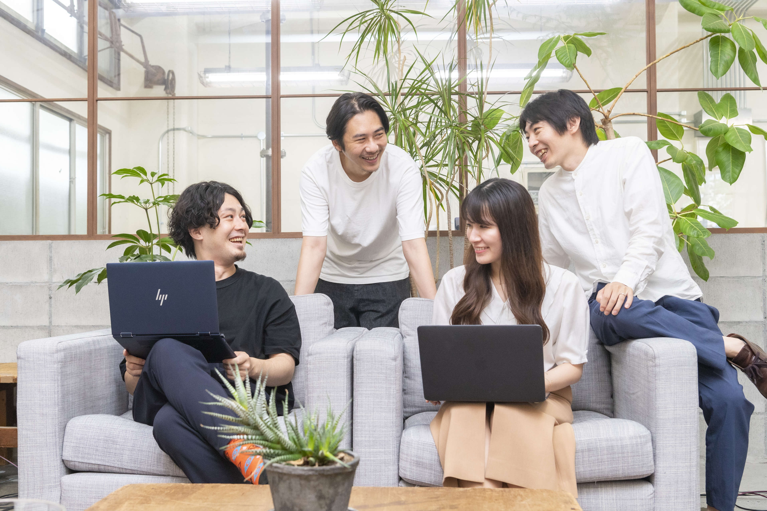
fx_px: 980
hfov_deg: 42.7
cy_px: 256
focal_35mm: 46
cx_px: 384
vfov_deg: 29.2
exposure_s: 1/125
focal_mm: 46
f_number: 6.3
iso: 2000
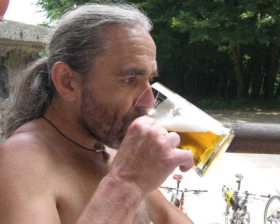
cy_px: 109
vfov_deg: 36.5
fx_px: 340
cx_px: 130
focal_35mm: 41
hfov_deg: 44.8
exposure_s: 1/125
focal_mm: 6.3
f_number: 3.1
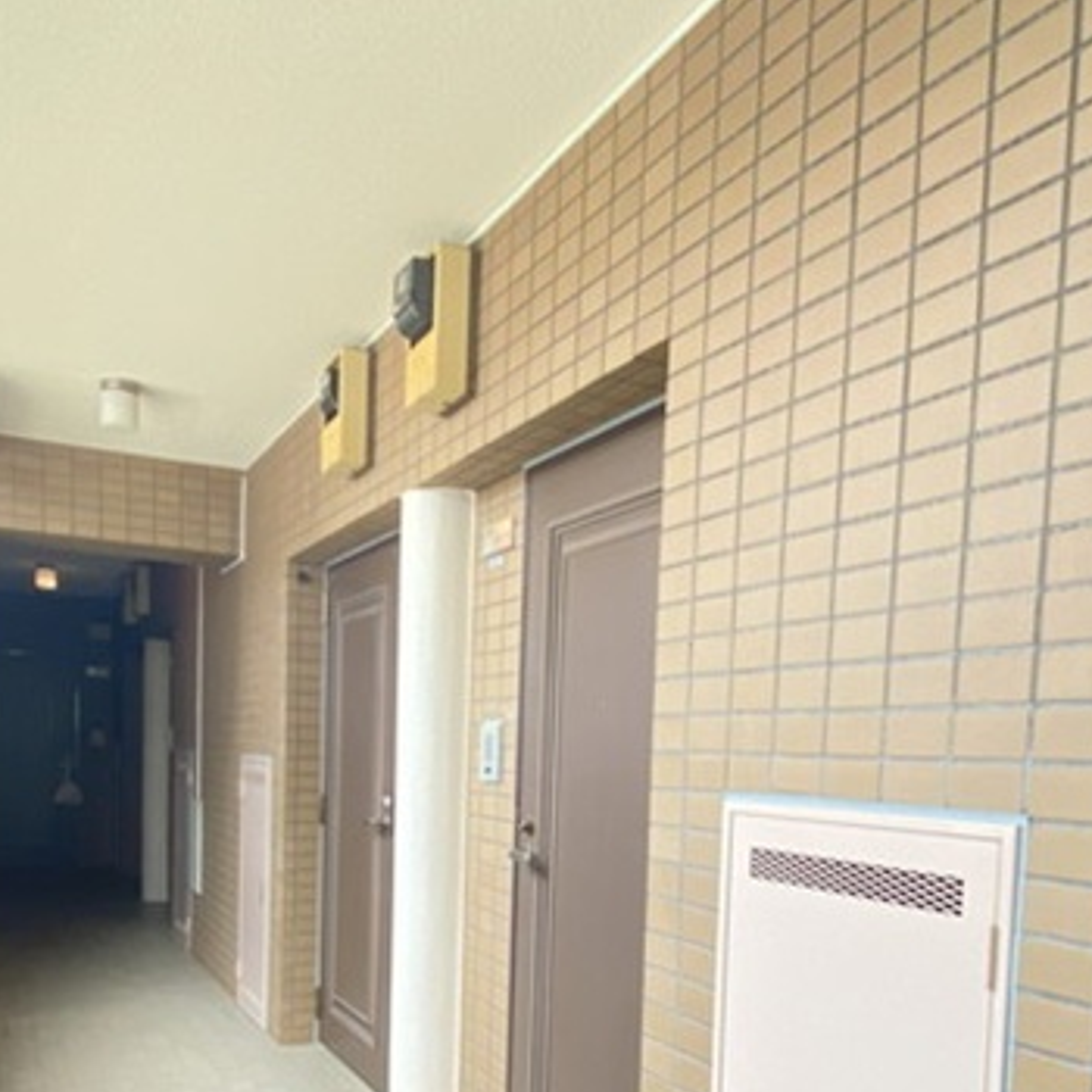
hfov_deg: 70.0
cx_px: 359
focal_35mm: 21
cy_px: 842
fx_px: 749
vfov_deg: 66.8
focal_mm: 1.54
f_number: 2.4
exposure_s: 1/121
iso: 200
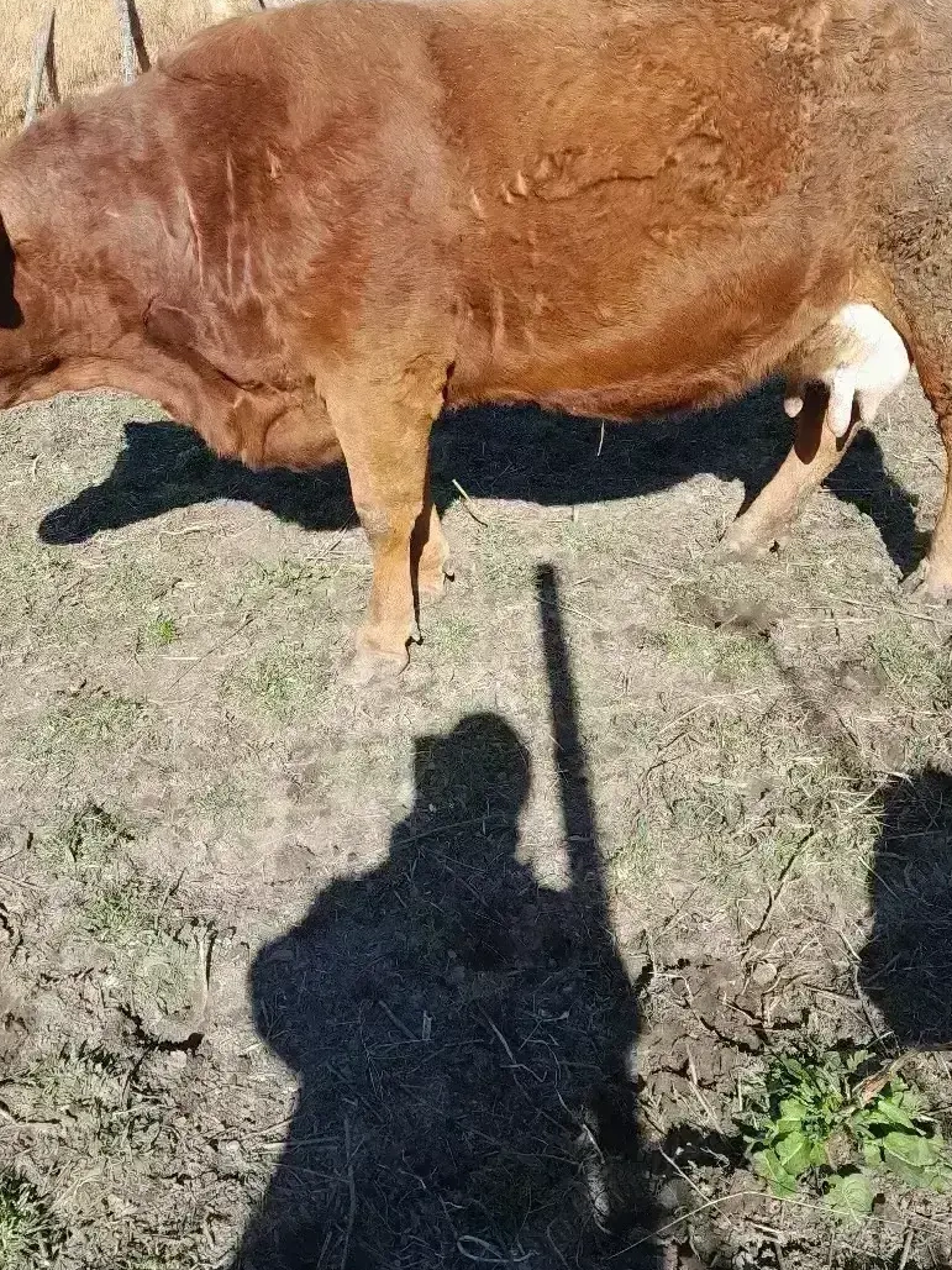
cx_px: 400
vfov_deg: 52.6
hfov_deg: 40.6
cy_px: 584
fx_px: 1283
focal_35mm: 35
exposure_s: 1/256
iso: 40
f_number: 1.8
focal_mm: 4
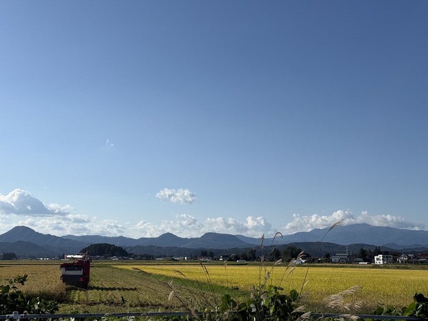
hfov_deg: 39.7
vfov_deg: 30.3
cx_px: 214
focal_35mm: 48
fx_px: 593
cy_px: 160
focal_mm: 6.76
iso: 80
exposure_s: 1/11364
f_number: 1.78
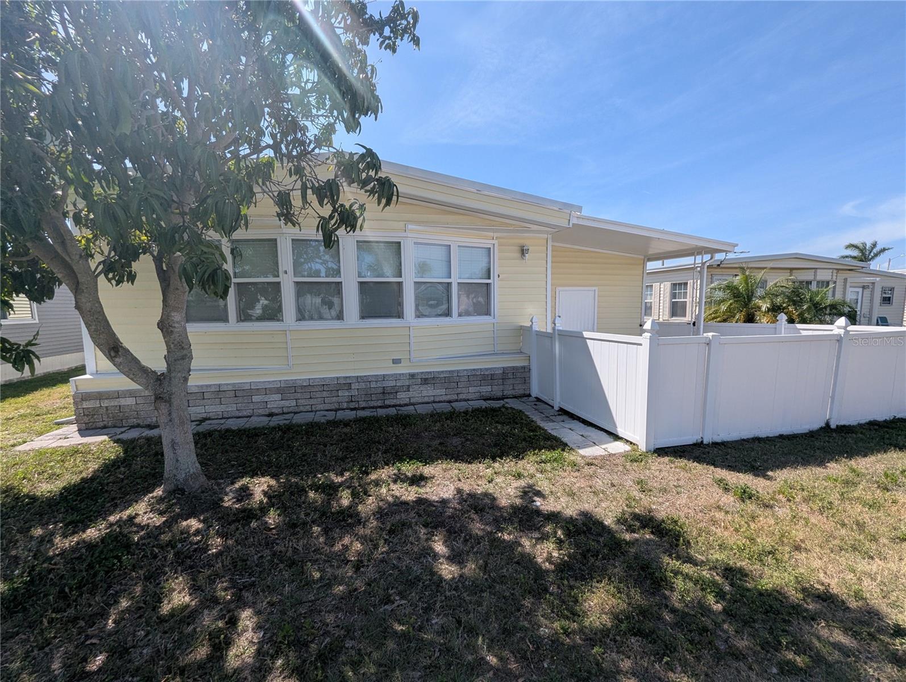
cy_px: 341
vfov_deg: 90.1
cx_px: 453
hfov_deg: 106.1
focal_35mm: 13
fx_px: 341
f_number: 2.2
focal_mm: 1.95
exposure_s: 1/1395
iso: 49
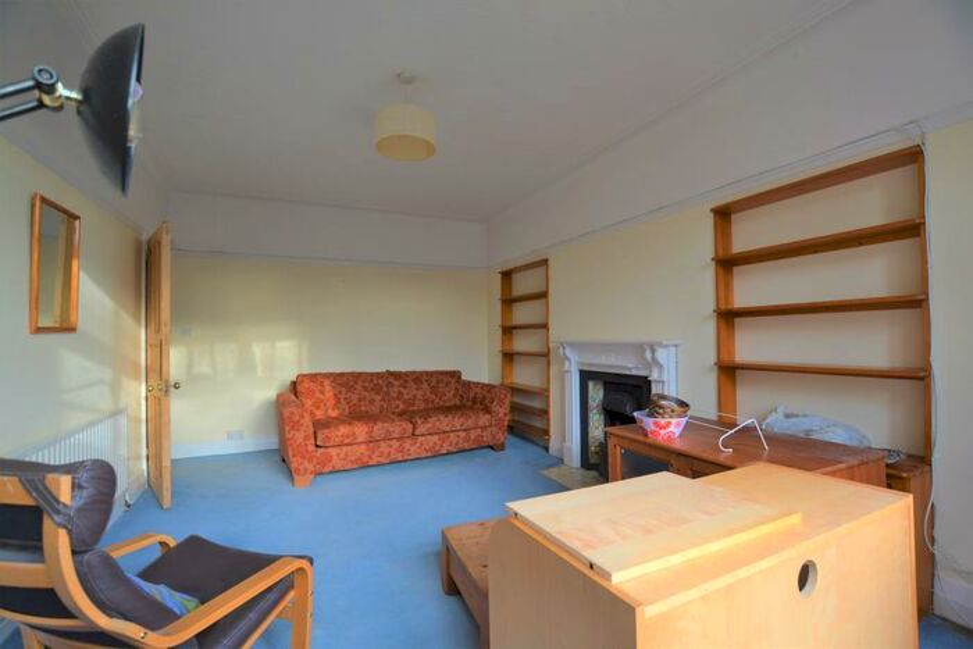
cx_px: 486
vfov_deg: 77.4
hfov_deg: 100.4
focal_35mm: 15
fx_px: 405
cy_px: 324
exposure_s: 1/80
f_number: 4.5
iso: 400
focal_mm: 10
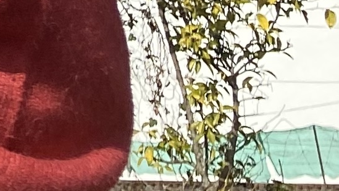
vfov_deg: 4.5
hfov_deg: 9.0
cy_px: -927
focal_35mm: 208
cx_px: -558
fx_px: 1870
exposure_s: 1/1808
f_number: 1.8
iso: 32
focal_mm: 4.25
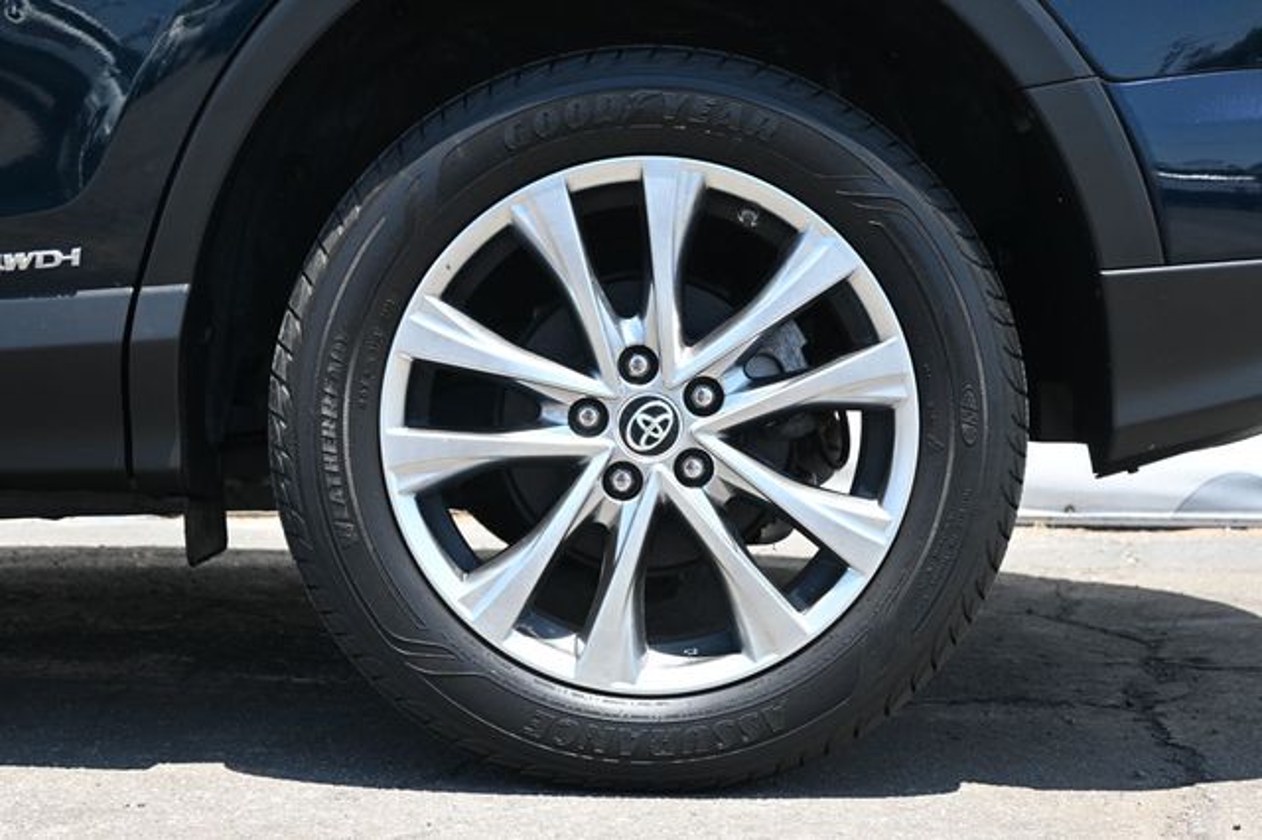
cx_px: 631
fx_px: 1997
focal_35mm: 57
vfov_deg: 23.8
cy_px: 420
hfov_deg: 35.1
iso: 400
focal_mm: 38
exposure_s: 1/250
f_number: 5.6
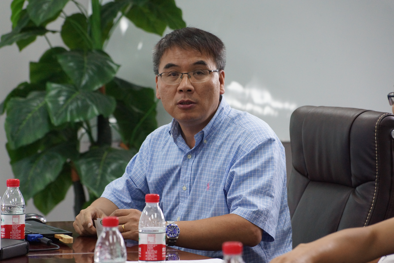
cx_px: 197
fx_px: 2216
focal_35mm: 202
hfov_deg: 10.2
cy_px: 132
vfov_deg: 6.8
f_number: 5.6
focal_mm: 135
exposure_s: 1/125
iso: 1250
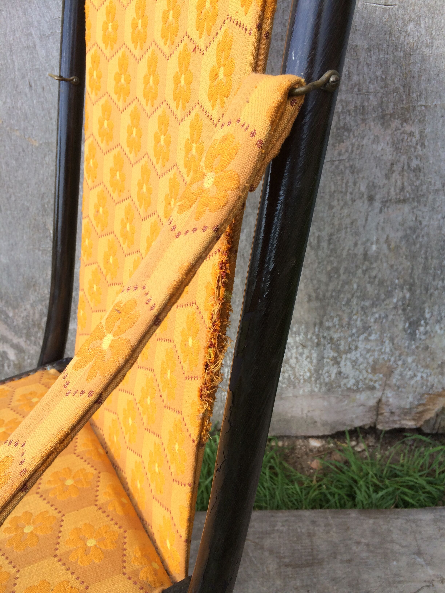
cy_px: 296
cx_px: 222
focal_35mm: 29
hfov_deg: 48.2
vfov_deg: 61.7
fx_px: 497
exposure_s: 1/612
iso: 32
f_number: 2.2
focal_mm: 4.15
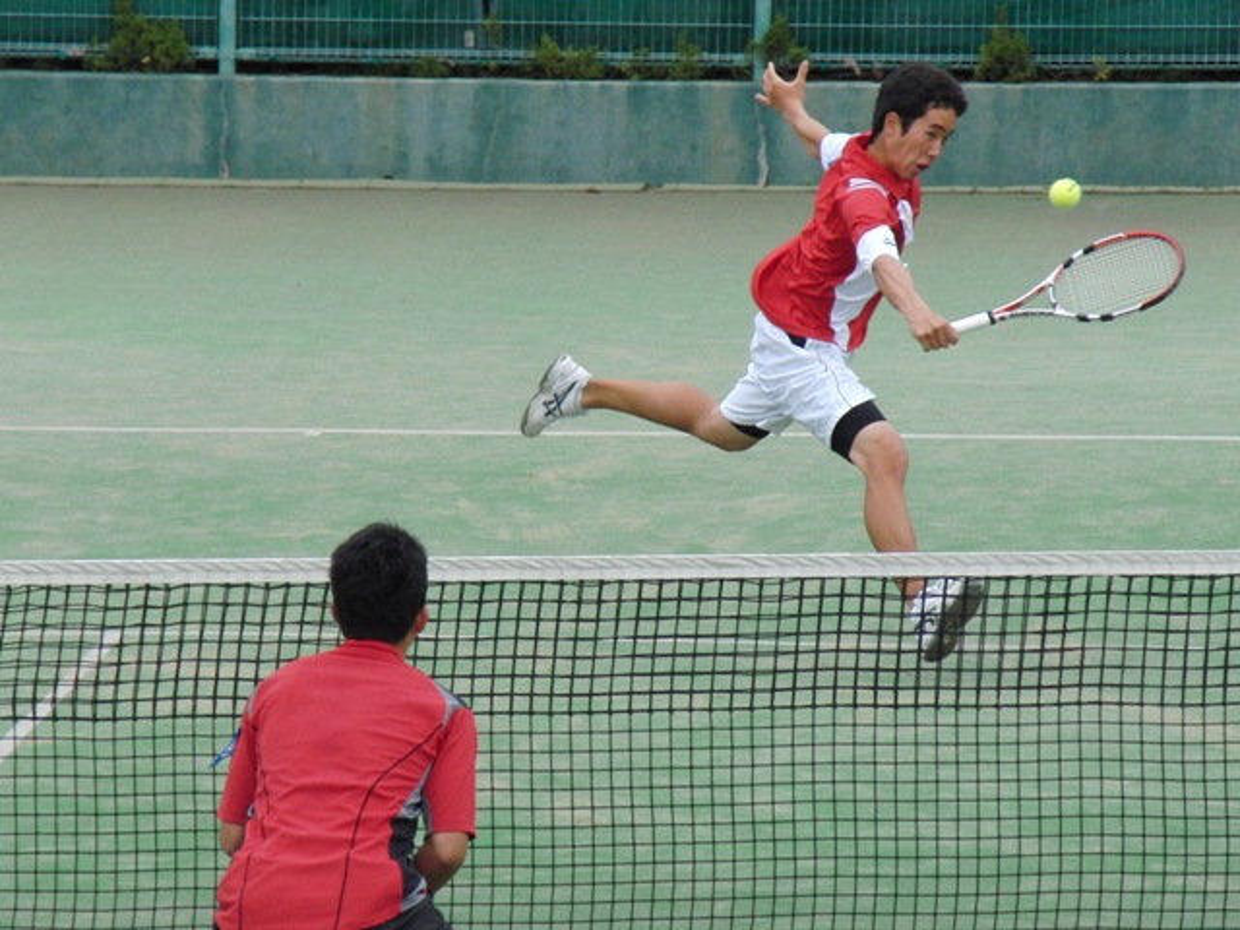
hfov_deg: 7.3
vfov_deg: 5.5
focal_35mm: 272
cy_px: 465
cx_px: 620
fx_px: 9743
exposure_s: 1/1000
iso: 200
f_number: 4.5
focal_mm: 48.1
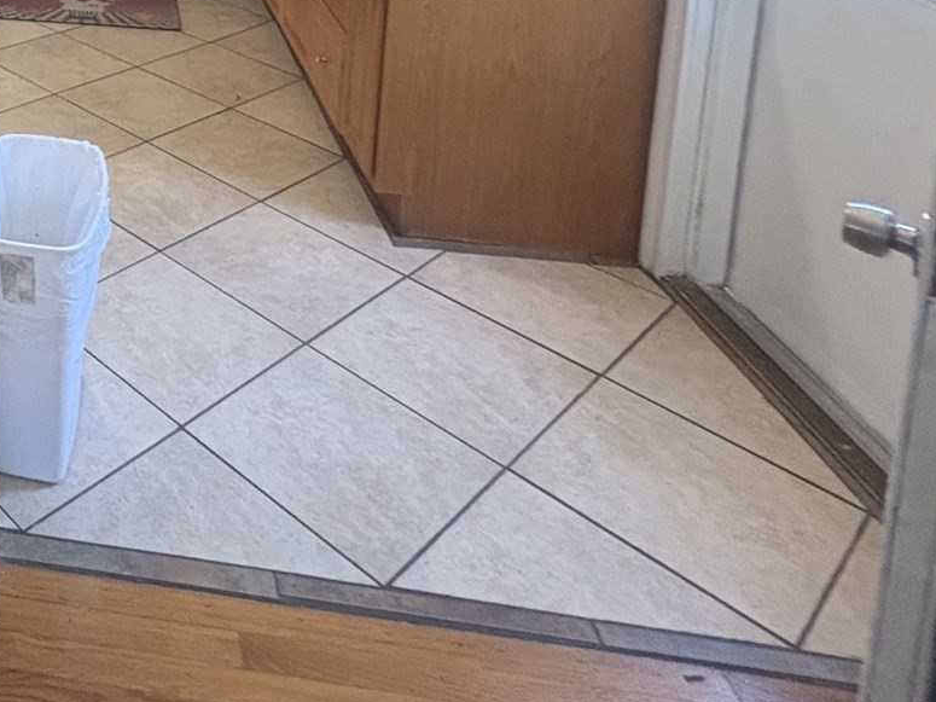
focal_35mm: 37
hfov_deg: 40.4
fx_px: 1000
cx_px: -95
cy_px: -202
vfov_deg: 30.7
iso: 400
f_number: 2.2
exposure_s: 1/60
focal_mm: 2.22
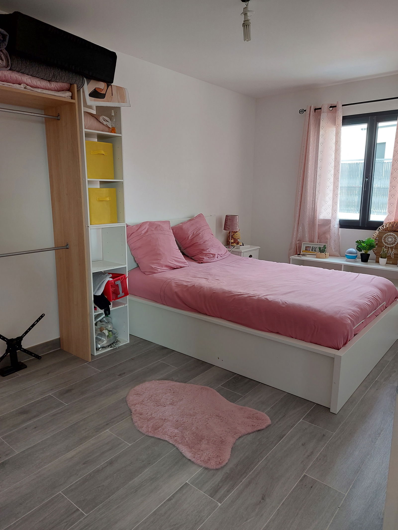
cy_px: 265
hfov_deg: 56.8
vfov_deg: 71.6
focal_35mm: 24
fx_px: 368
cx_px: 199
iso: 64
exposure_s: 1/50
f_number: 1.8
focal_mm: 5.23
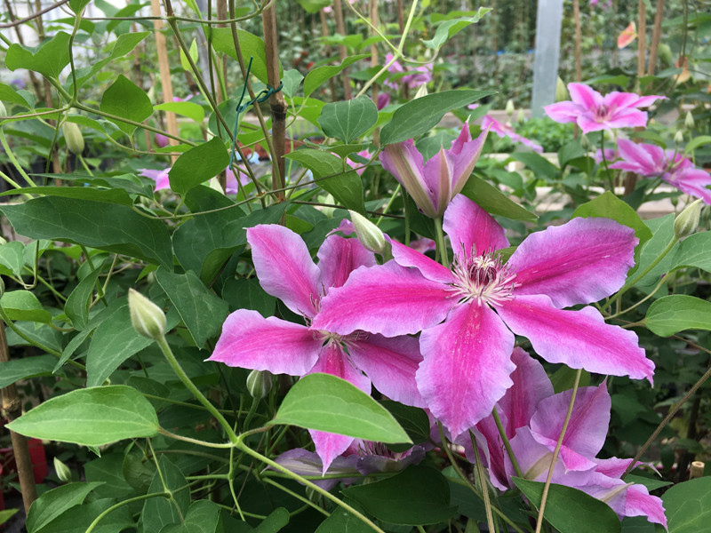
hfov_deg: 61.7
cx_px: 356
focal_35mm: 29
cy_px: 266
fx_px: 596
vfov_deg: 48.2
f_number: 2.2
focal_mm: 4.15
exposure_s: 1/100
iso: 32
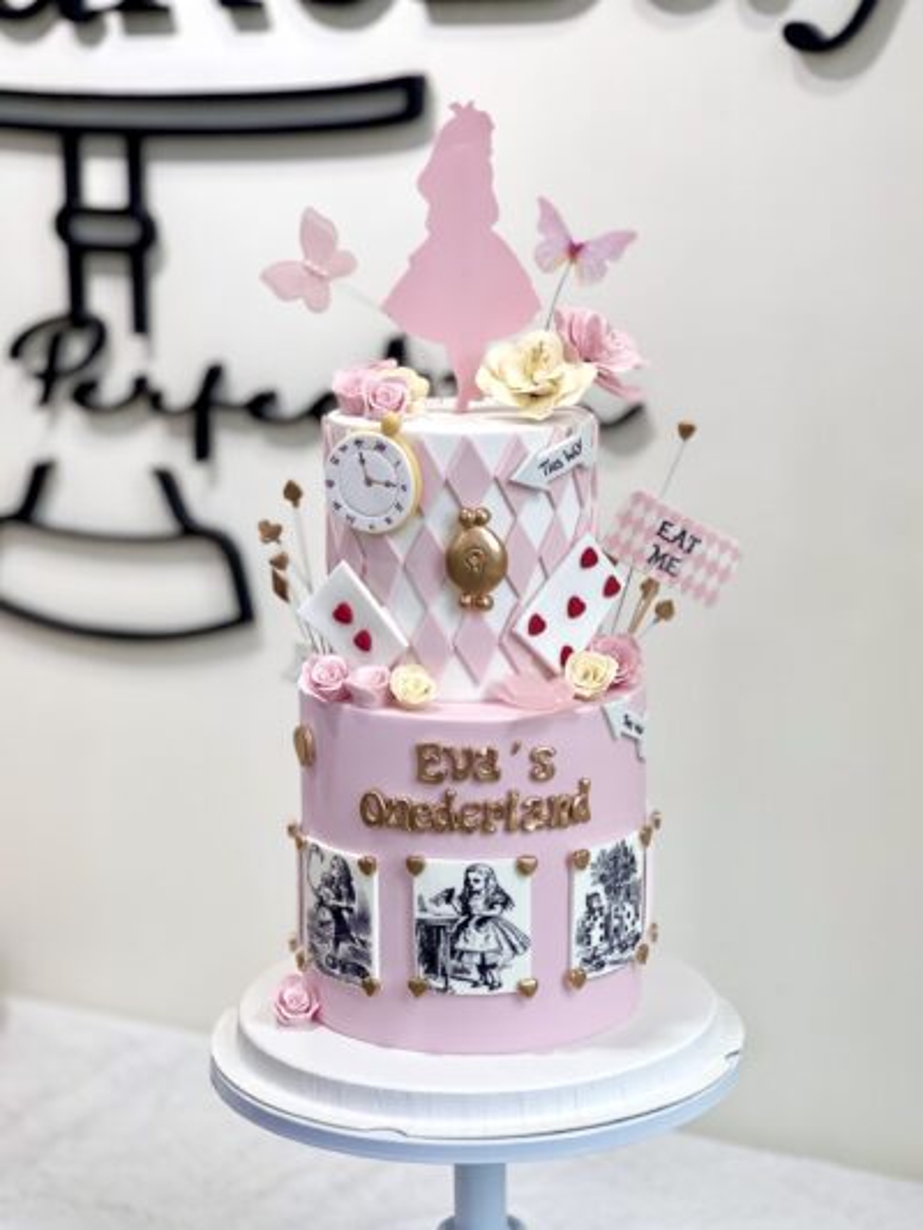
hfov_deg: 22.9
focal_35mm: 64
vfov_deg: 30.3
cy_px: 615
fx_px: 2274
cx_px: 462
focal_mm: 7.5
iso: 80
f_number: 2.2
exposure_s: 1/100
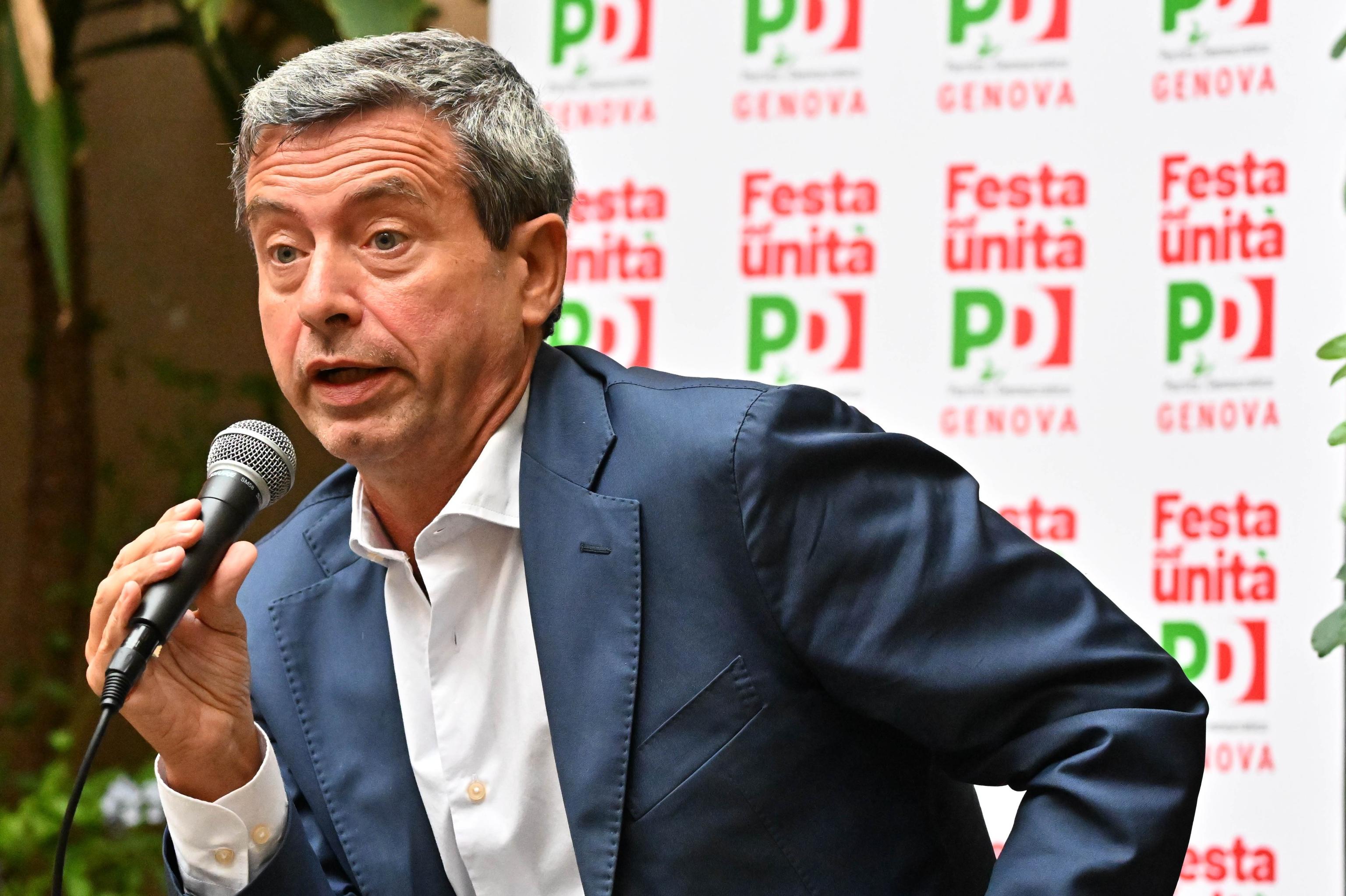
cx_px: 673
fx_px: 6727
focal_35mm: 180
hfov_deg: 11.4
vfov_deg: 7.6
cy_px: 448
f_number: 5
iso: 7200
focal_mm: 120
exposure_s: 1/500
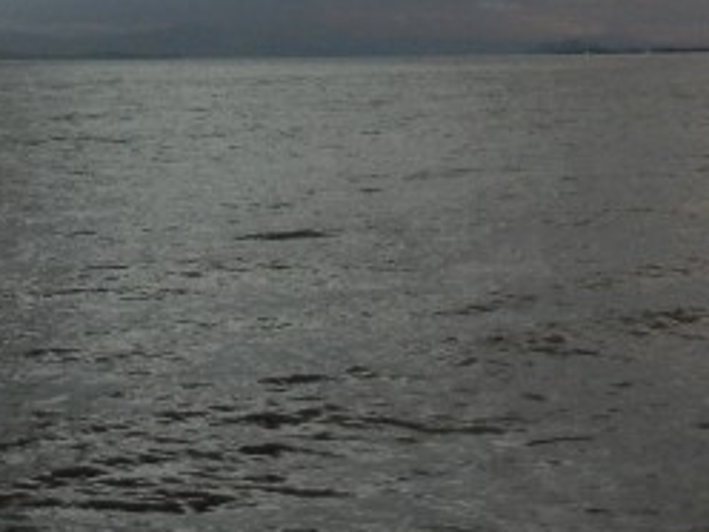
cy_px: -163
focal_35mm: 124
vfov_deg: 11.6
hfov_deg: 15.9
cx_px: 395
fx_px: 2540
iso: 400
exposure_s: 1/58.2
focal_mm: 5.4
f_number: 3.5
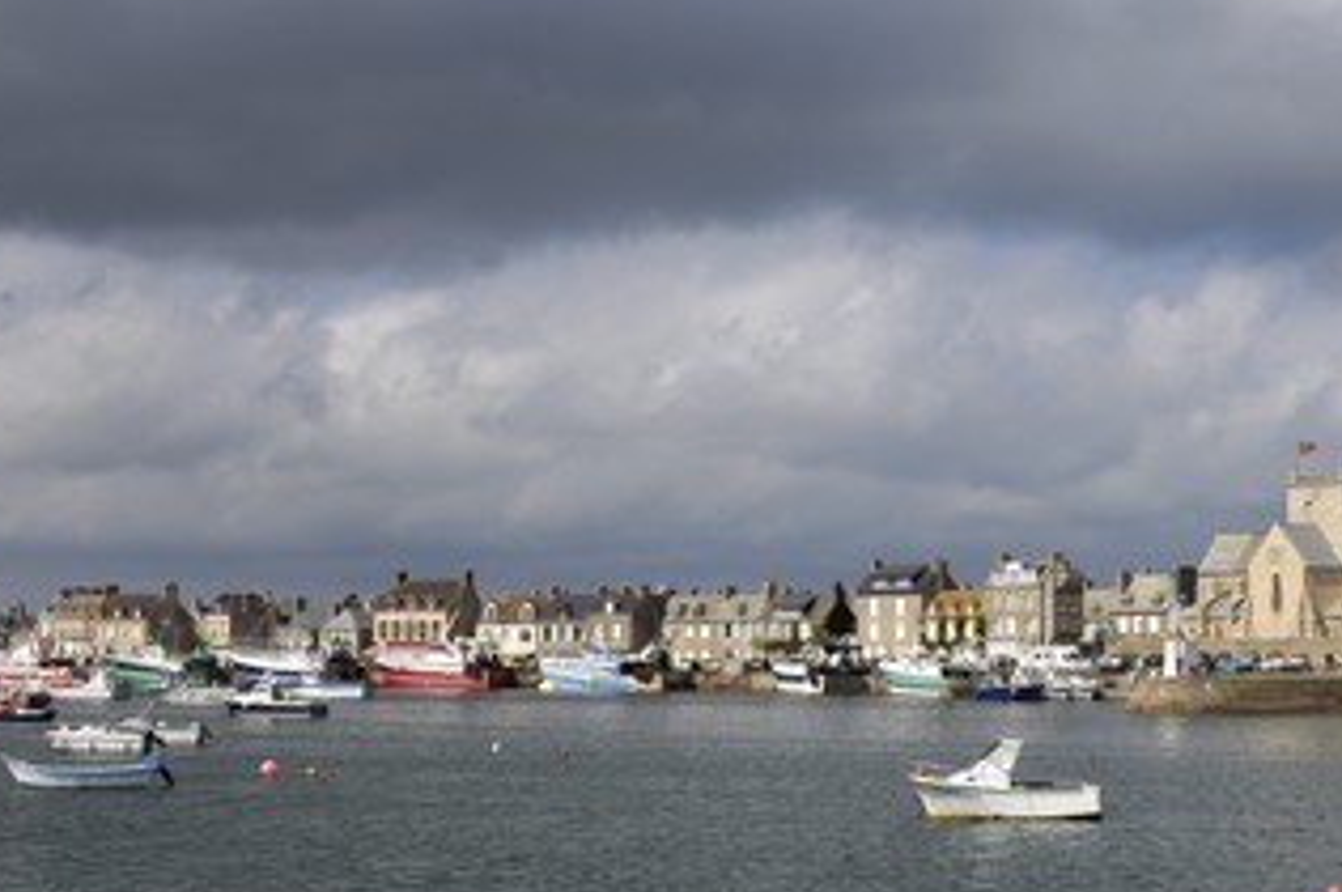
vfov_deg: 24.1
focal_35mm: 56
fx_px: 2085
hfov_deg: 35.5
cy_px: 391
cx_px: 830
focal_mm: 28
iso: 100
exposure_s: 1/160
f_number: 13
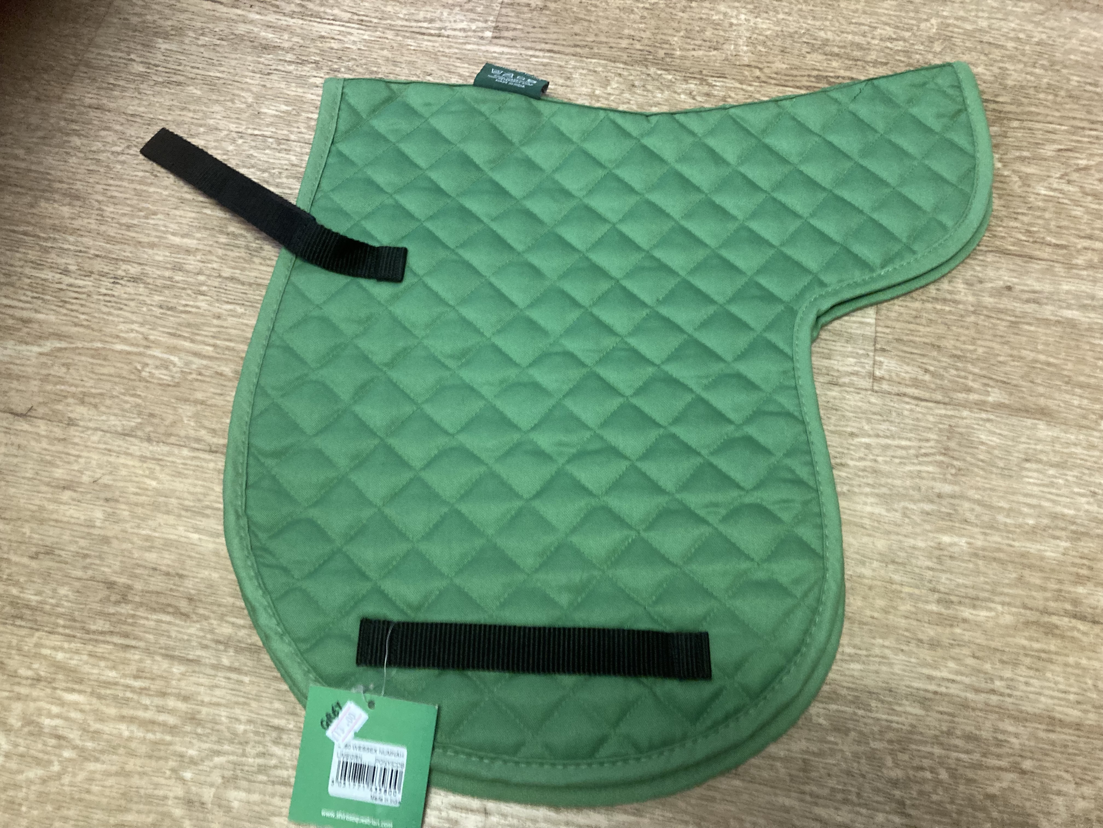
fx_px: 892
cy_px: 414
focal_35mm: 28
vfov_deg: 49.7
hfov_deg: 63.4
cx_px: 552
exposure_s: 1/33
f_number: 1.8
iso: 320
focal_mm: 3.99
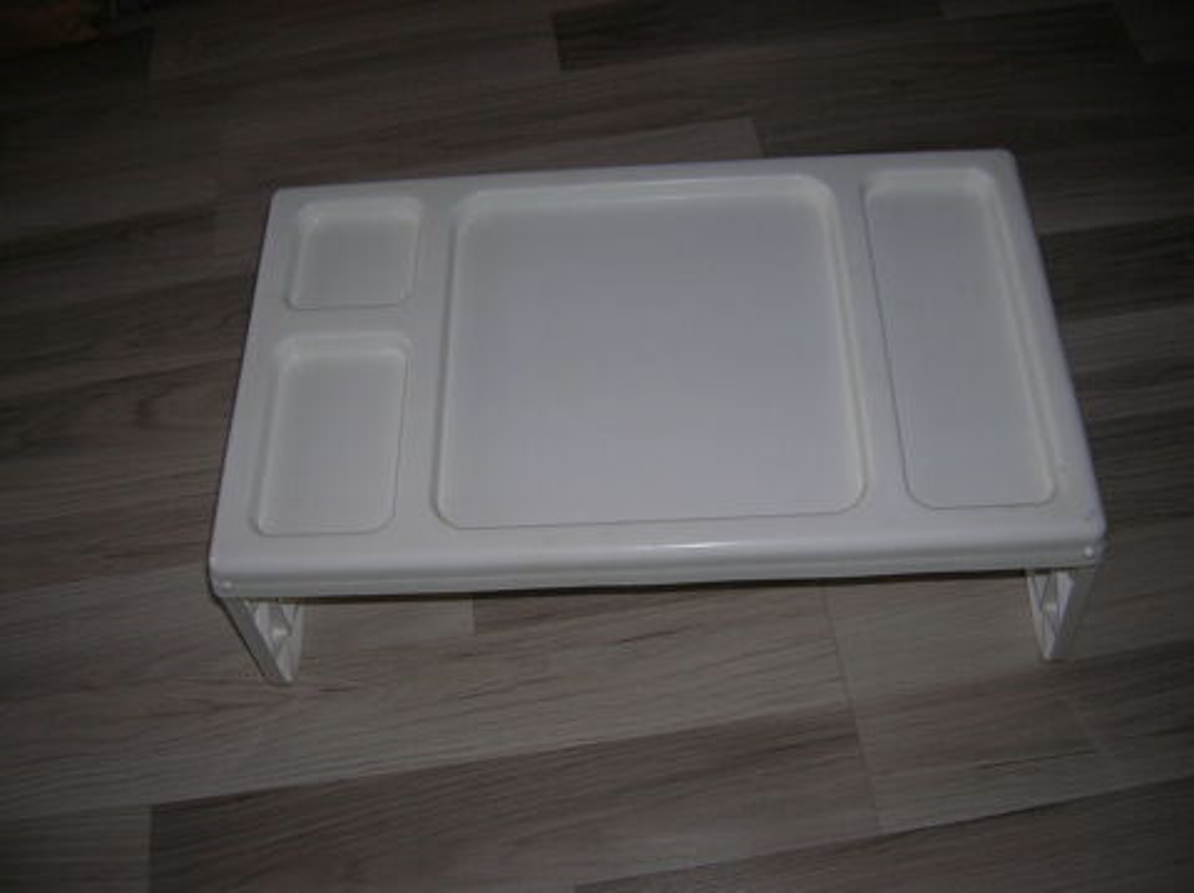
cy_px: 446
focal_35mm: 34
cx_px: 597
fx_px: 1172
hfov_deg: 54.0
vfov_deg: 41.7
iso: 50
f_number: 2.9
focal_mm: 5.7
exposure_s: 1/60.1
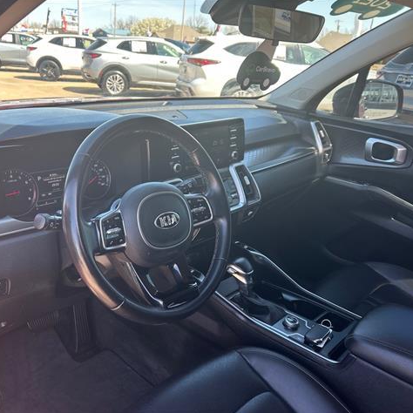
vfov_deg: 52.5
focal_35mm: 31
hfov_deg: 52.1
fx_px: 418
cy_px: 207
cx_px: 159
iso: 50
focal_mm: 5.7
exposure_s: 1/295
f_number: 1.5
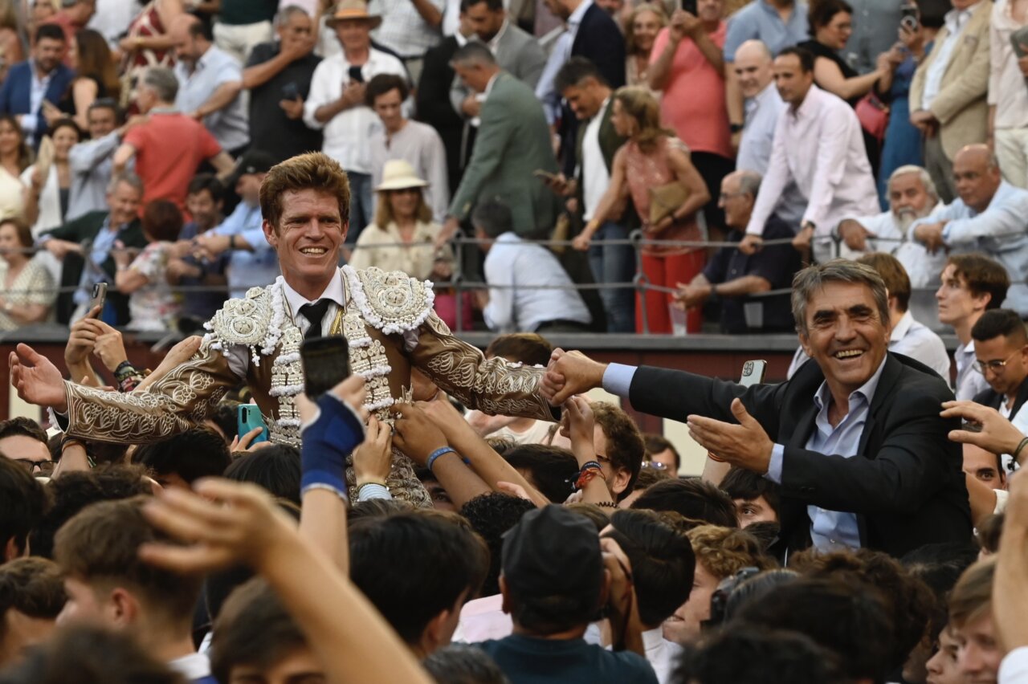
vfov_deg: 12.2
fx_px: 3196
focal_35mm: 112
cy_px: 342
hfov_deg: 18.3
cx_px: 514
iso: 1600
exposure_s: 1/640
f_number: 5
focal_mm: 112
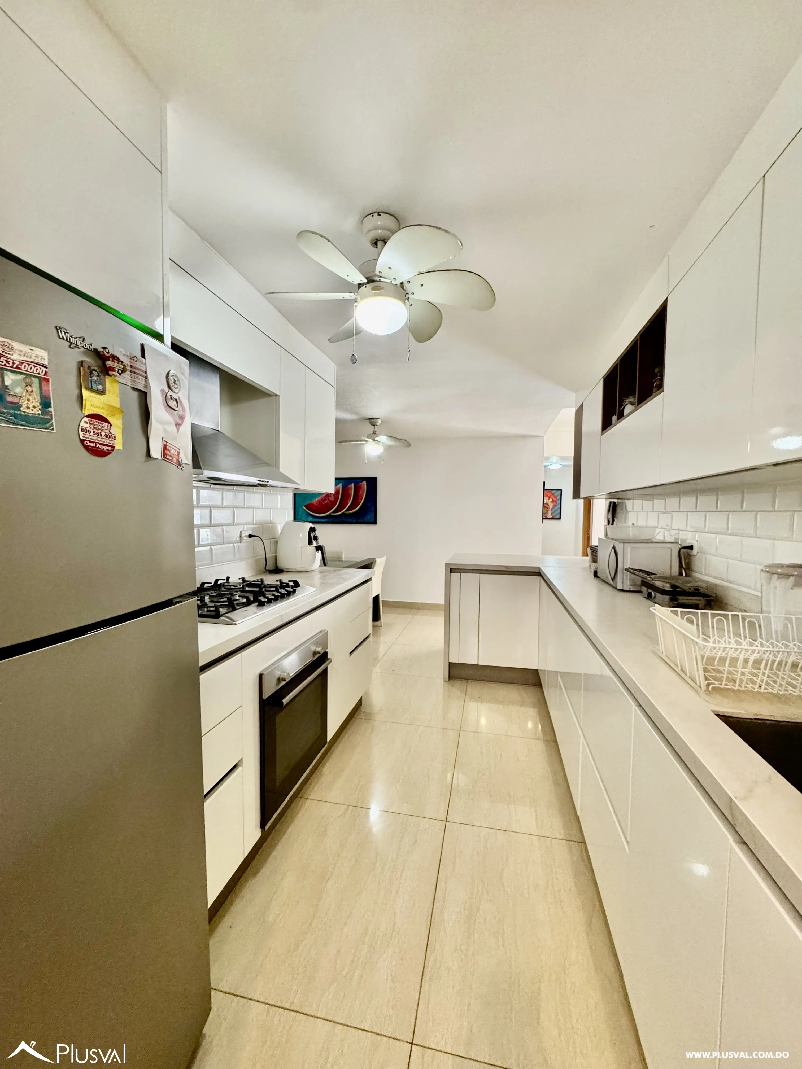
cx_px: 401
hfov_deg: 85.7
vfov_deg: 102.1
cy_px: 534
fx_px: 432
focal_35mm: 14
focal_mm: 2.22
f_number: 2.2
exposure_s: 1/60
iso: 400
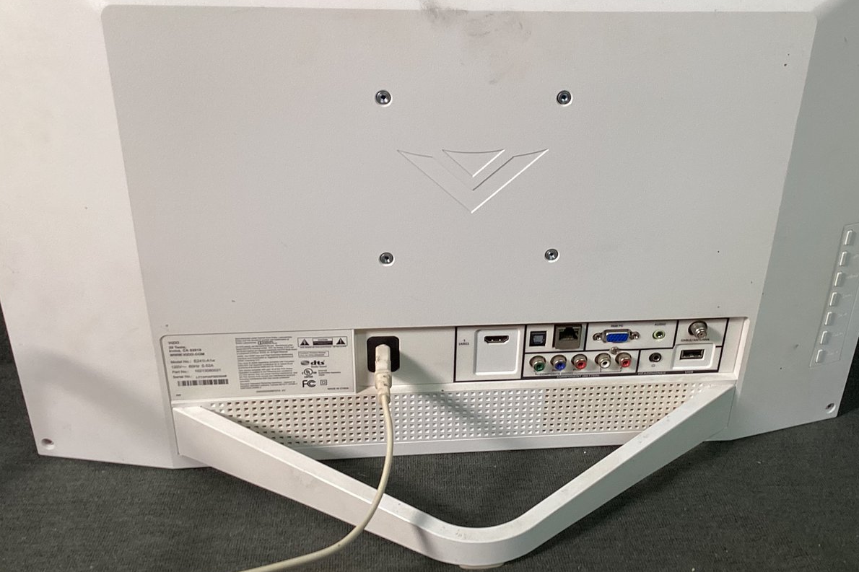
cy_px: 273
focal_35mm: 41
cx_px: 506
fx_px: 978
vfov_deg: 32.6
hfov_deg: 47.2
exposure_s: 1/60
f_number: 2.4
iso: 80
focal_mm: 3.3
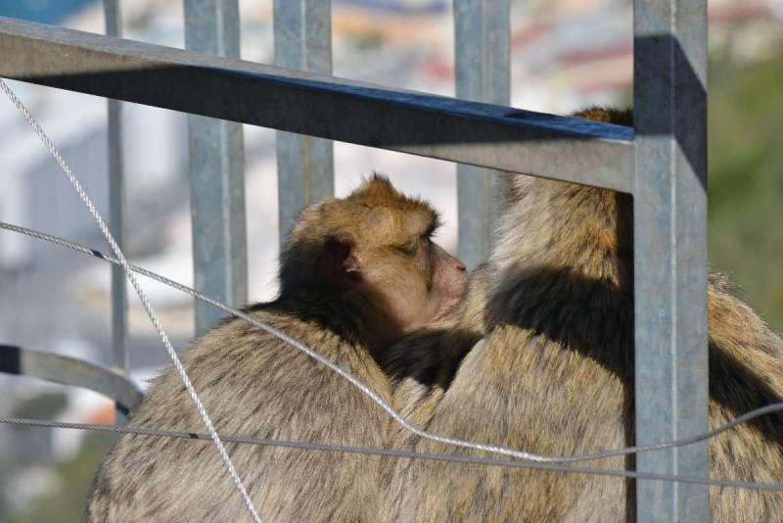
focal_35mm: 280
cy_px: 262
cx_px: 392
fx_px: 6092
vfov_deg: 4.9
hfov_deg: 7.4
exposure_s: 1/800
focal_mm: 280
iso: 1000
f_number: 14
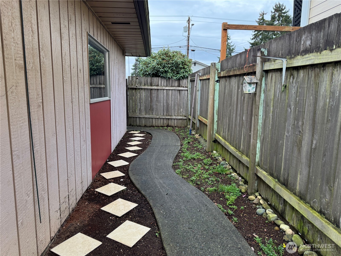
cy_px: 128
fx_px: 236
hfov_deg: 71.6
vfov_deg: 56.8
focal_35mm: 24
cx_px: 170
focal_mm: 6.76
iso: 100
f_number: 1.78
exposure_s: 1/121
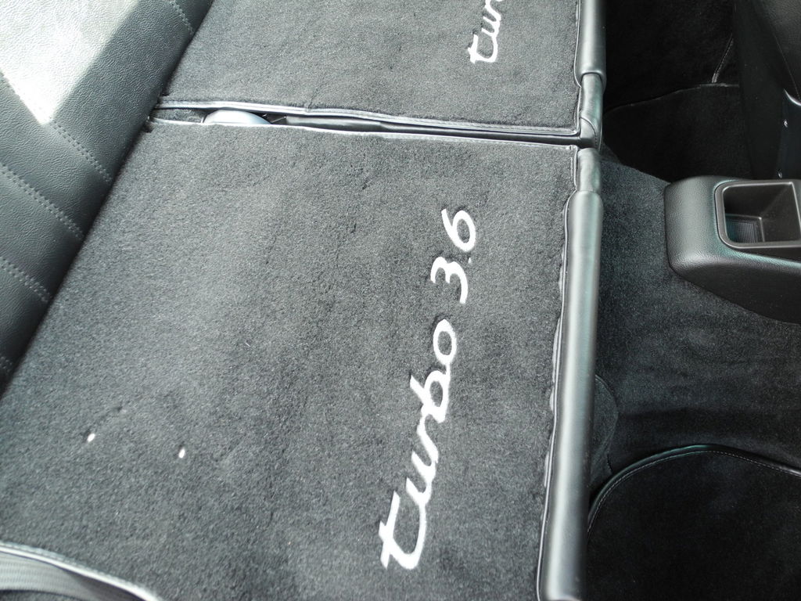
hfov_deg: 63.4
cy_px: 300
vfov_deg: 49.7
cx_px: 400
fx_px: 648
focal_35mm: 28
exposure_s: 1/30
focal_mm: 6
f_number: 2.8
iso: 184
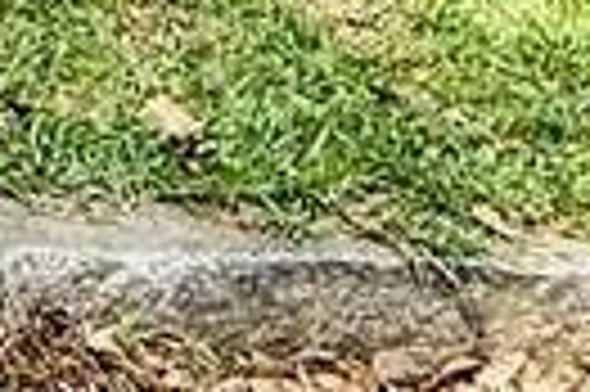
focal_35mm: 114
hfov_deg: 15.7
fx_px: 1866
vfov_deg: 9.4
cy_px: -791
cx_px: -423
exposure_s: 1/760
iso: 50
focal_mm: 2.22
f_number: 2.2
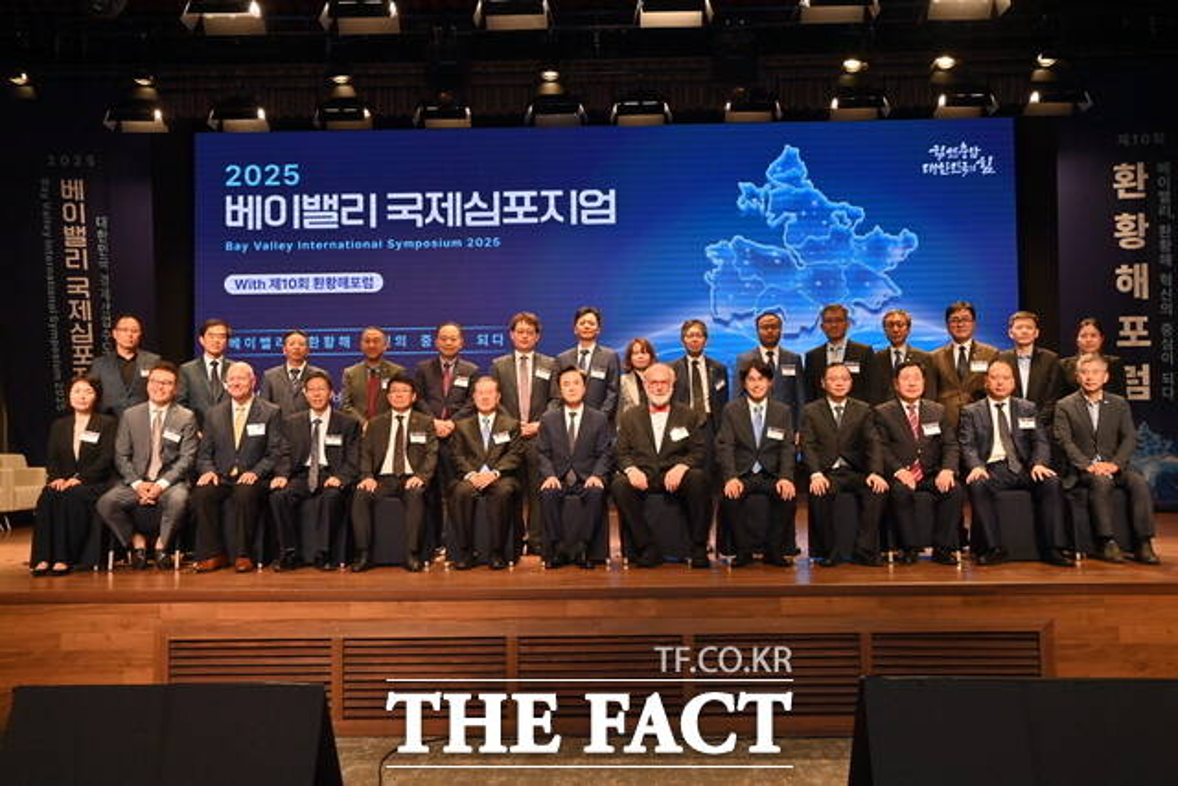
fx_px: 1178
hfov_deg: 53.1
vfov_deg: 36.9
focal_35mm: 36
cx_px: 589
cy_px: 393
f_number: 9
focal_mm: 36
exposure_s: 1/250
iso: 1000
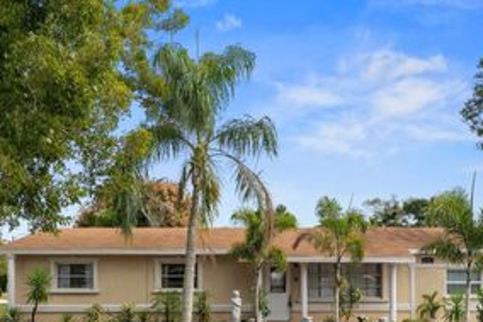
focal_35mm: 44
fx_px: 590
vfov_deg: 29.6
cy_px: 272
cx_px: 276
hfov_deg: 44.4
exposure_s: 1/250
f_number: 9
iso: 250
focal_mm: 25
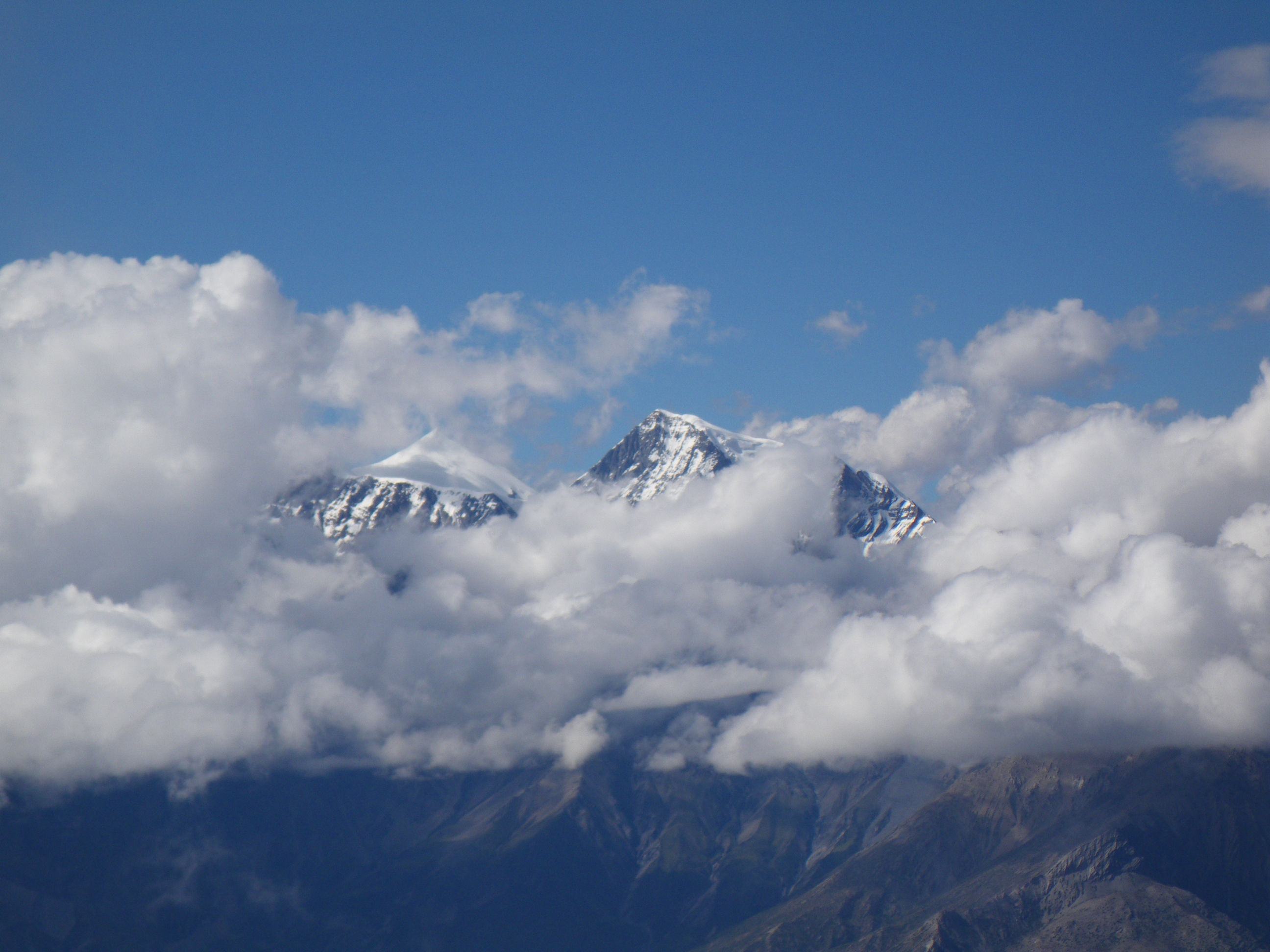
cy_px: 476
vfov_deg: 10.6
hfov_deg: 14.1
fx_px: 5136
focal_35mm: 140
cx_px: 635
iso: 50
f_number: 6.6
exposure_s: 1/400
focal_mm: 25
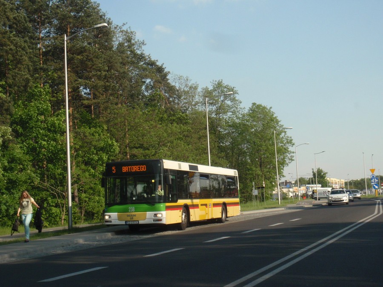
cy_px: 144
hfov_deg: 33.2
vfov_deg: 25.2
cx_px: 192
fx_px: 642
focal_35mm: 58
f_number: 4.5
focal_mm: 10.43
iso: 160
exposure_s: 1/500
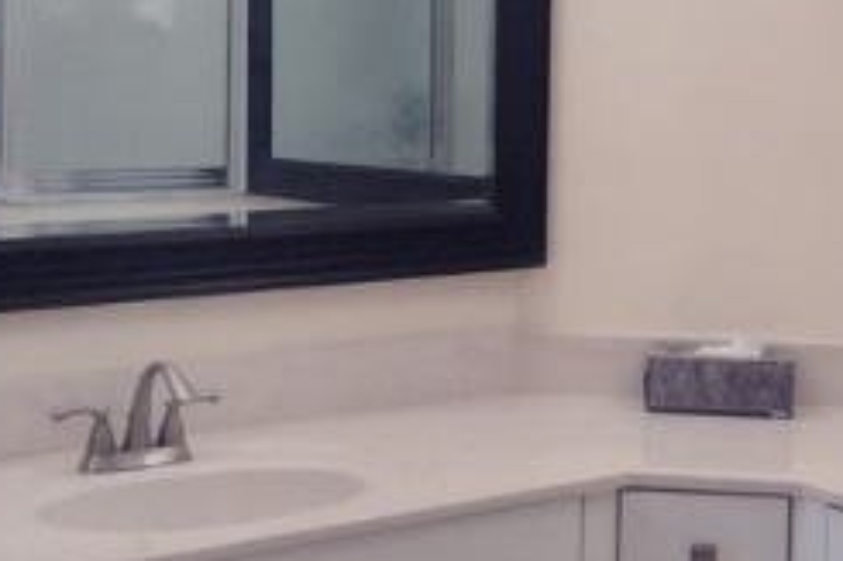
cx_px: 612
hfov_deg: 23.0
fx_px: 2059
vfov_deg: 15.4
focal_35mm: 88
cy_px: 76
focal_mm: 4.71
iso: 100
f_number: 1.7
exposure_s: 1/251
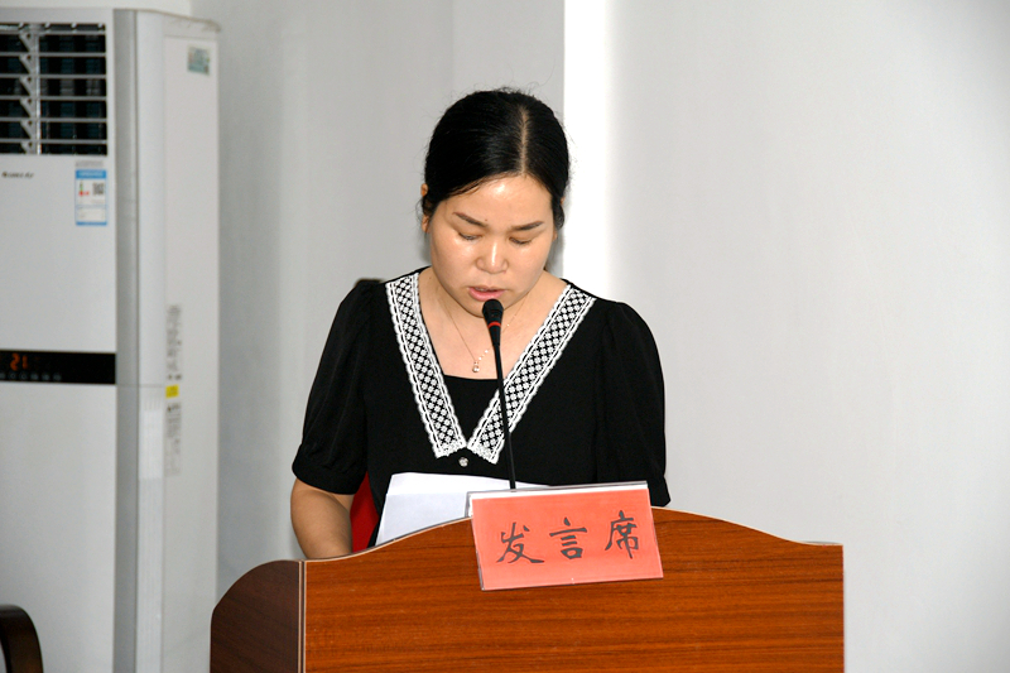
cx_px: 505
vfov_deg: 11.4
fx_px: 3366
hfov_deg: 17.1
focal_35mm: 120
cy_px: 336
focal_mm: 80
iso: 160
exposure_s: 1/60
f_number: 5
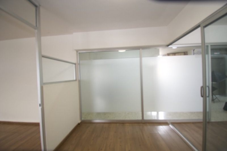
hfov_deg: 100.4
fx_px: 95
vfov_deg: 77.3
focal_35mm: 15
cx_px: 114
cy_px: 76
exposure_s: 1/30
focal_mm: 10
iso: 640
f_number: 5
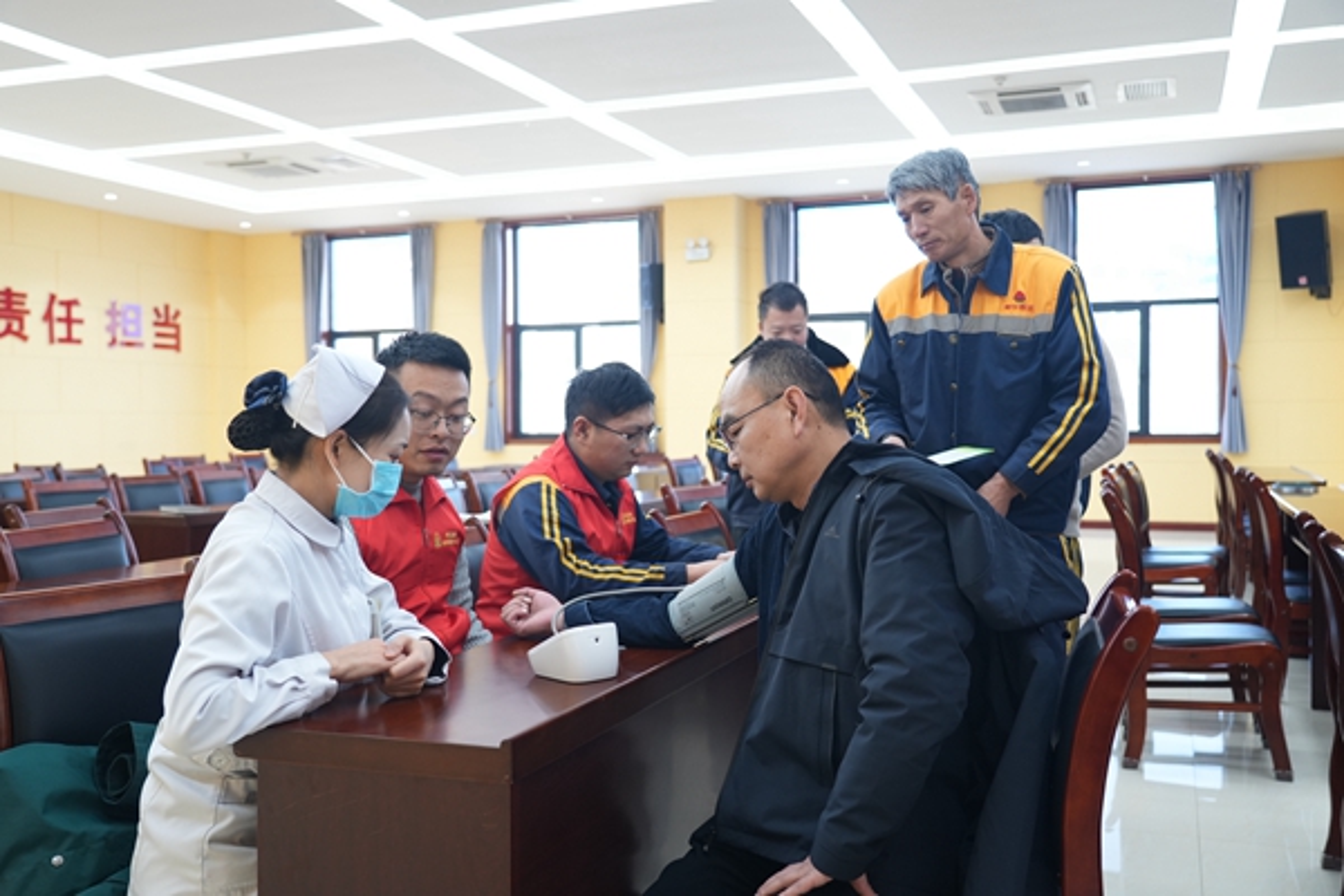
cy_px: 448
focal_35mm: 34
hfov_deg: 55.8
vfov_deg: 38.9
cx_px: 672
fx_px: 1269
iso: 1000
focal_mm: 34
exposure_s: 1/90
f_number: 4
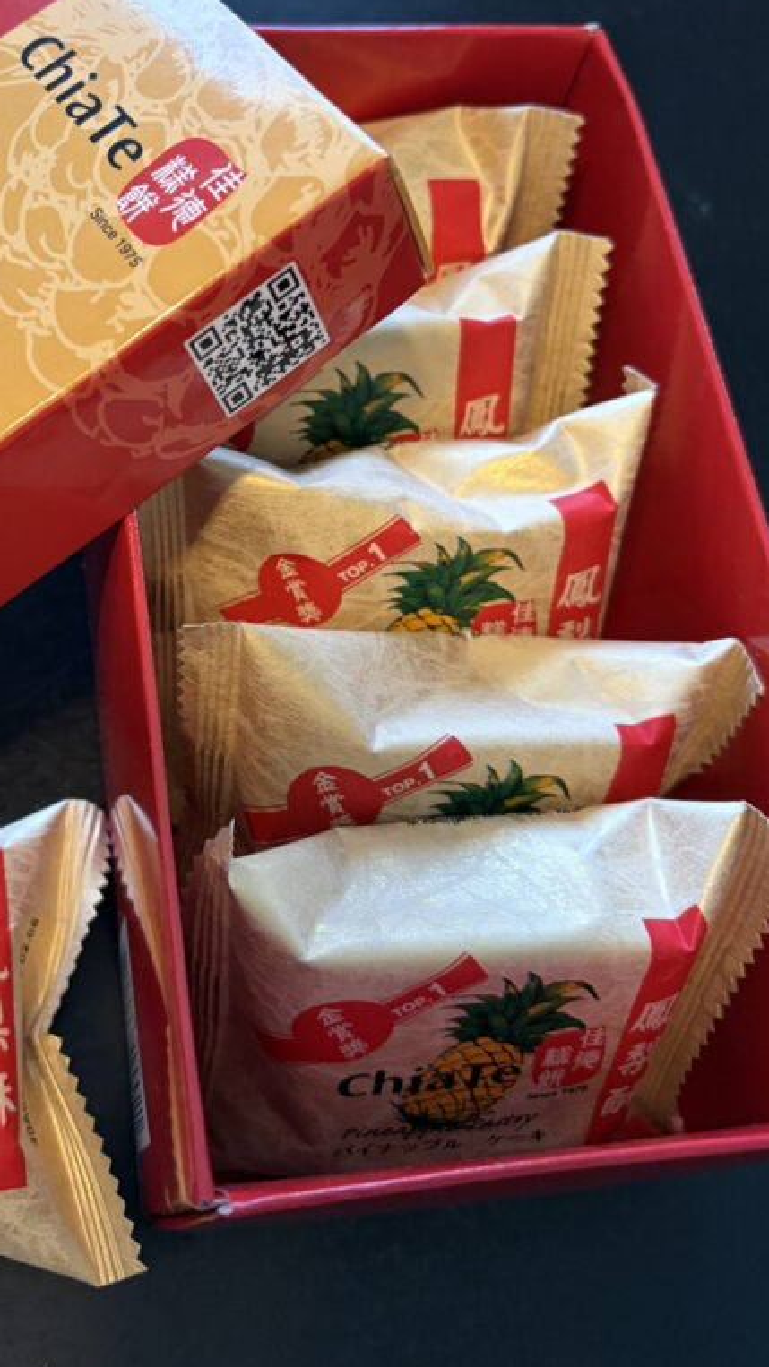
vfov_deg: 52.5
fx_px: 1378
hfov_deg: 30.5
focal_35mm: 38
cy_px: 555
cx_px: 172
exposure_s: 1/60
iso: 250
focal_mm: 5.96
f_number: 1.6
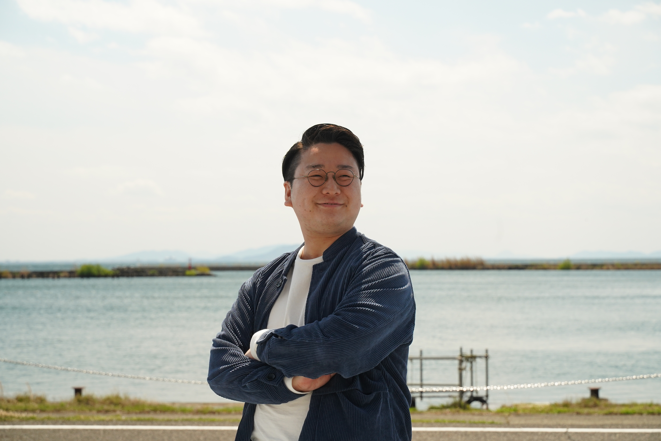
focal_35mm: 75
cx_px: 330
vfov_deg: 18.2
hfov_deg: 27.0
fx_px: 1377
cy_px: 220
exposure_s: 1/80
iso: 1000
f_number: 8
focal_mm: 75
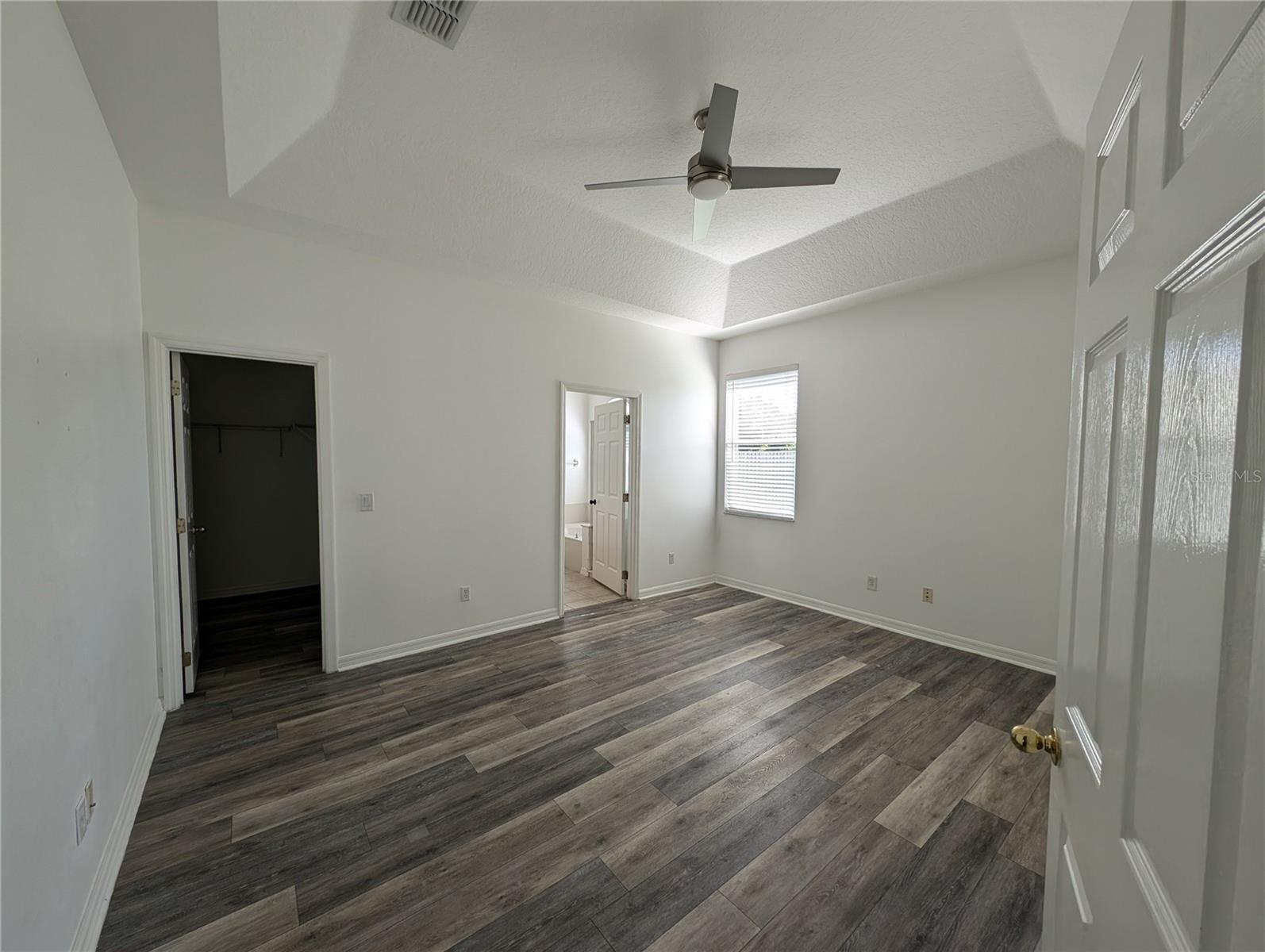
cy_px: 476
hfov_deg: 110.5
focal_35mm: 12
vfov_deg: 94.6
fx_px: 439
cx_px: 632
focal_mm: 2.23
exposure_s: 1/330
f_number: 1.95
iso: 44
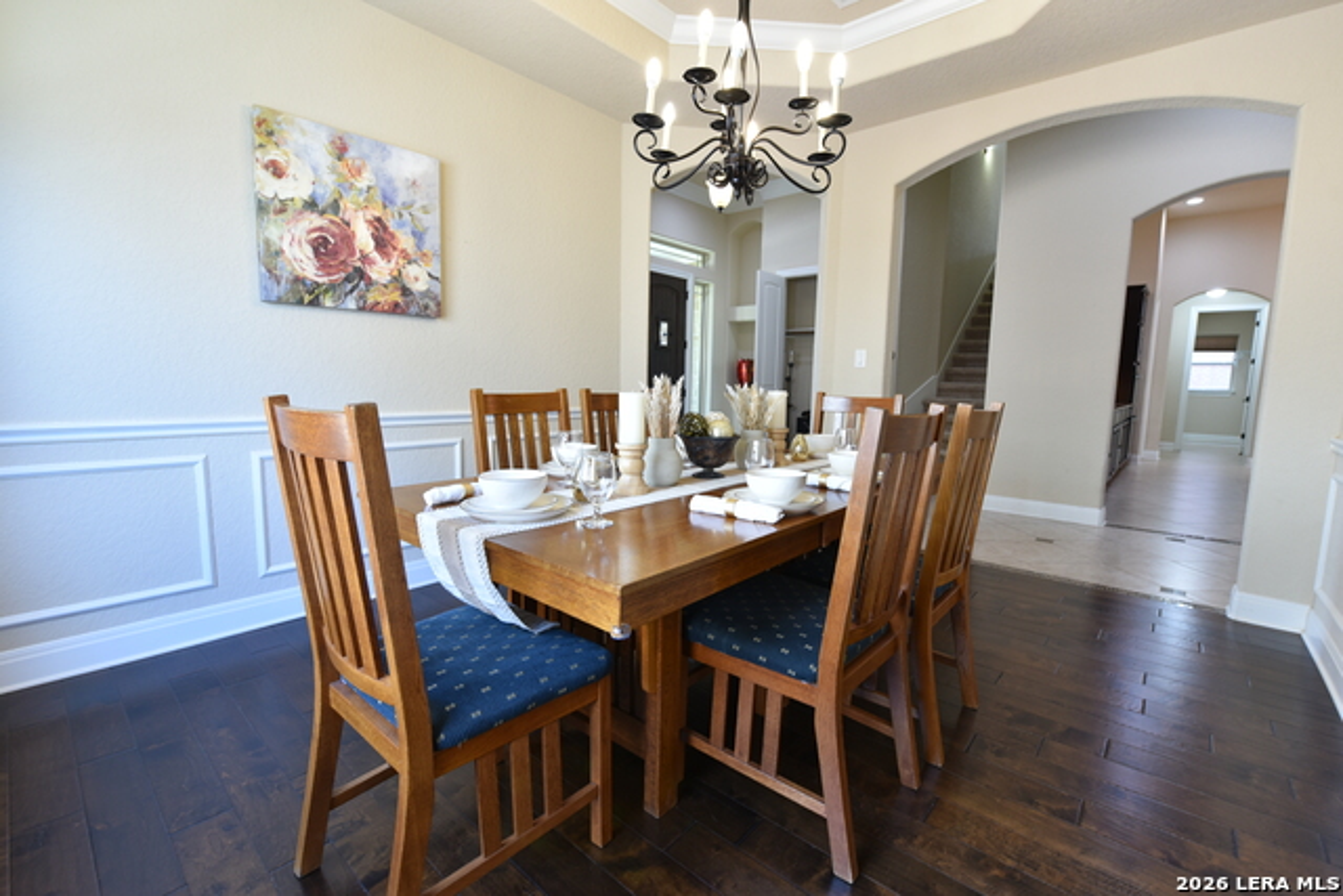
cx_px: 672
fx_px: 597
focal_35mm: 16
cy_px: 448
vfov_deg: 73.8
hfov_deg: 96.7
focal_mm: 16
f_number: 4.5
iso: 400
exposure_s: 1/15
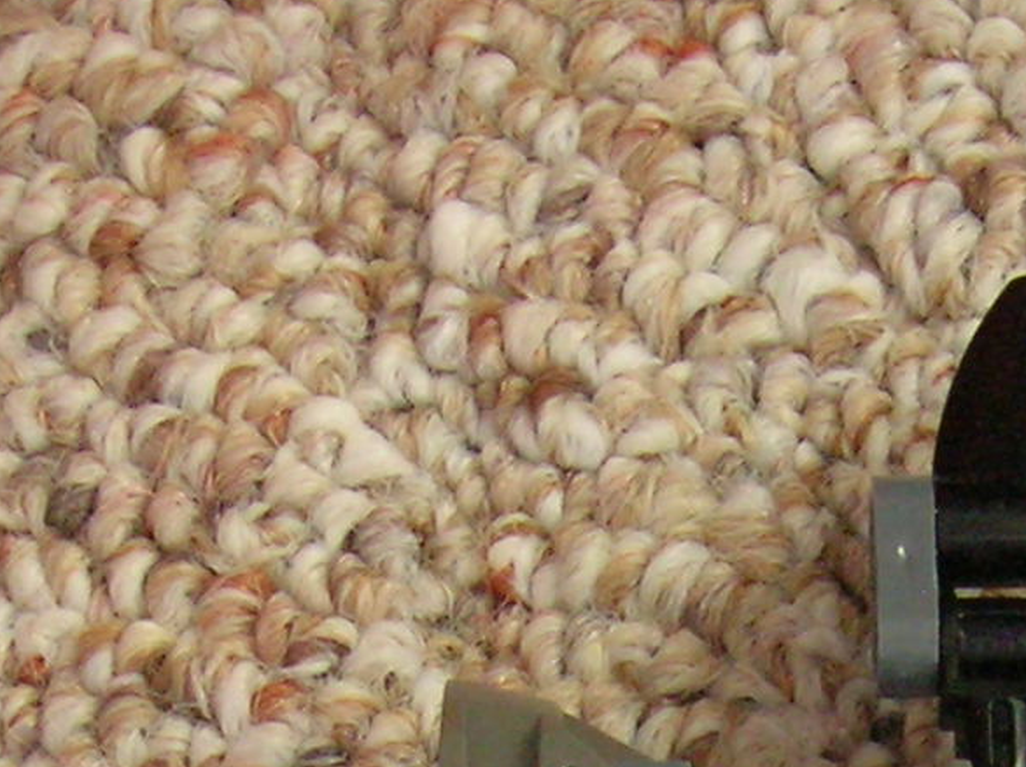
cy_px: 1375
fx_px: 4855
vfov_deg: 8.7
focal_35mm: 164
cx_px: 961
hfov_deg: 12.0
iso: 200
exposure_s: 1.29
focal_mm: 7
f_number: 3.1
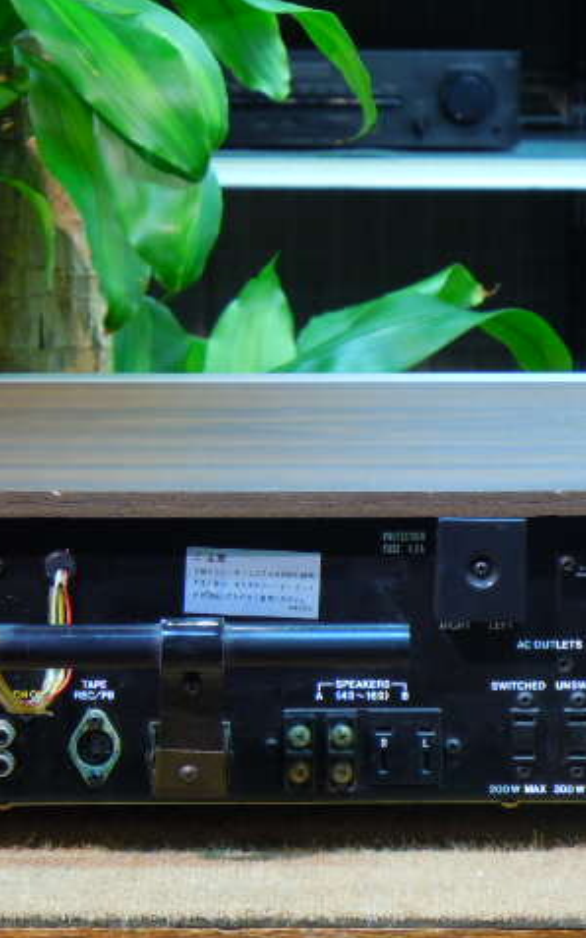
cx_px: 250
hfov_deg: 6.9
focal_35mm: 189
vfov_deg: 11.1
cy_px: 470
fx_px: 4831
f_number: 4.6
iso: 100
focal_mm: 24
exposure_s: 1/2
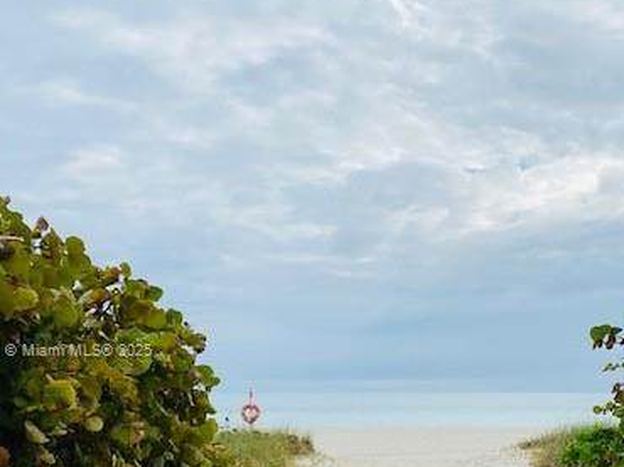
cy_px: 352
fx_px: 811
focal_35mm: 45
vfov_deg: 31.6
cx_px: 459
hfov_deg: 41.0
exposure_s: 1/3610
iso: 32
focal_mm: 4.25
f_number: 1.8
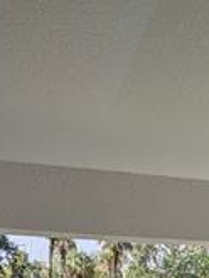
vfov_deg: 15.7
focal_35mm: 112
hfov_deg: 13.2
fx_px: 900
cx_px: 99
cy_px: 458
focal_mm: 6.9
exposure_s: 1/517
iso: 21
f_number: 1.68
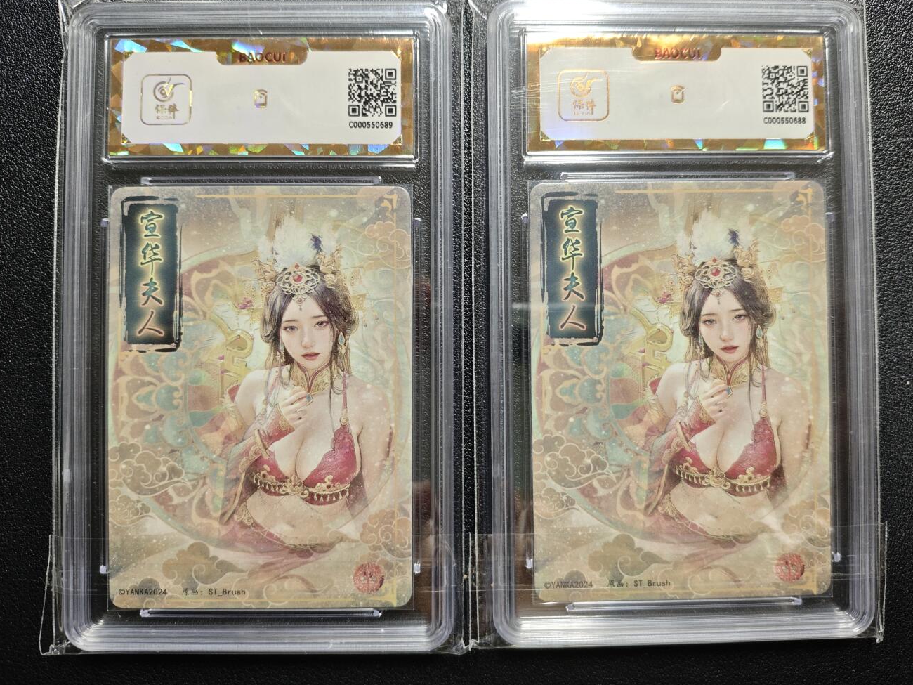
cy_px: 327
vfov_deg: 49.7
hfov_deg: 63.4
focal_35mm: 28
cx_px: 483
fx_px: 739
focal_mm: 4.94
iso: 200
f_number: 1.5
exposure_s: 1/50
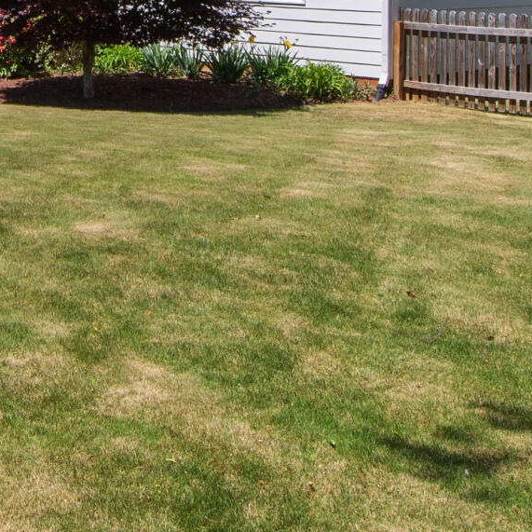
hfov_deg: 24.7
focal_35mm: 67
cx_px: 23
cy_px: -66
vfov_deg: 23.9
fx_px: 1165
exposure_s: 1/160
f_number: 8
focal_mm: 10
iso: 100
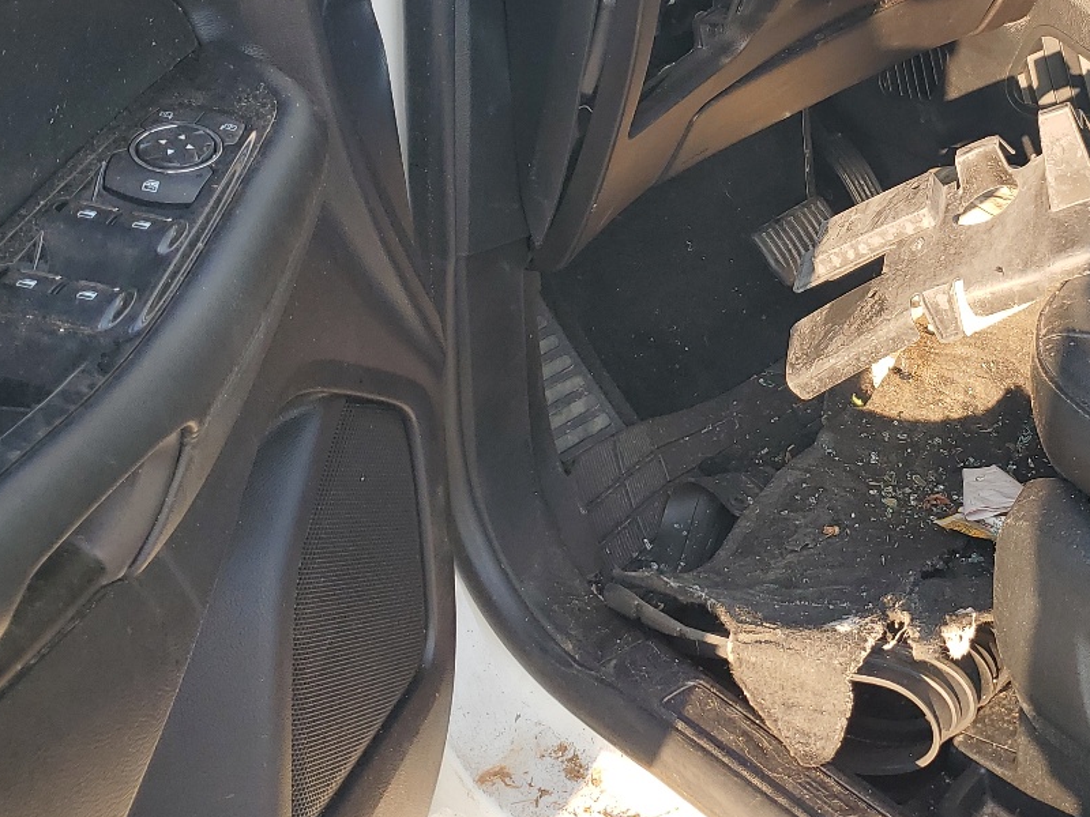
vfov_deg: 27.4
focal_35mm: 52
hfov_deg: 35.1
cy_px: 140
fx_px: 1637
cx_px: 941
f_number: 1.5
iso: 50
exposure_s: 1/270
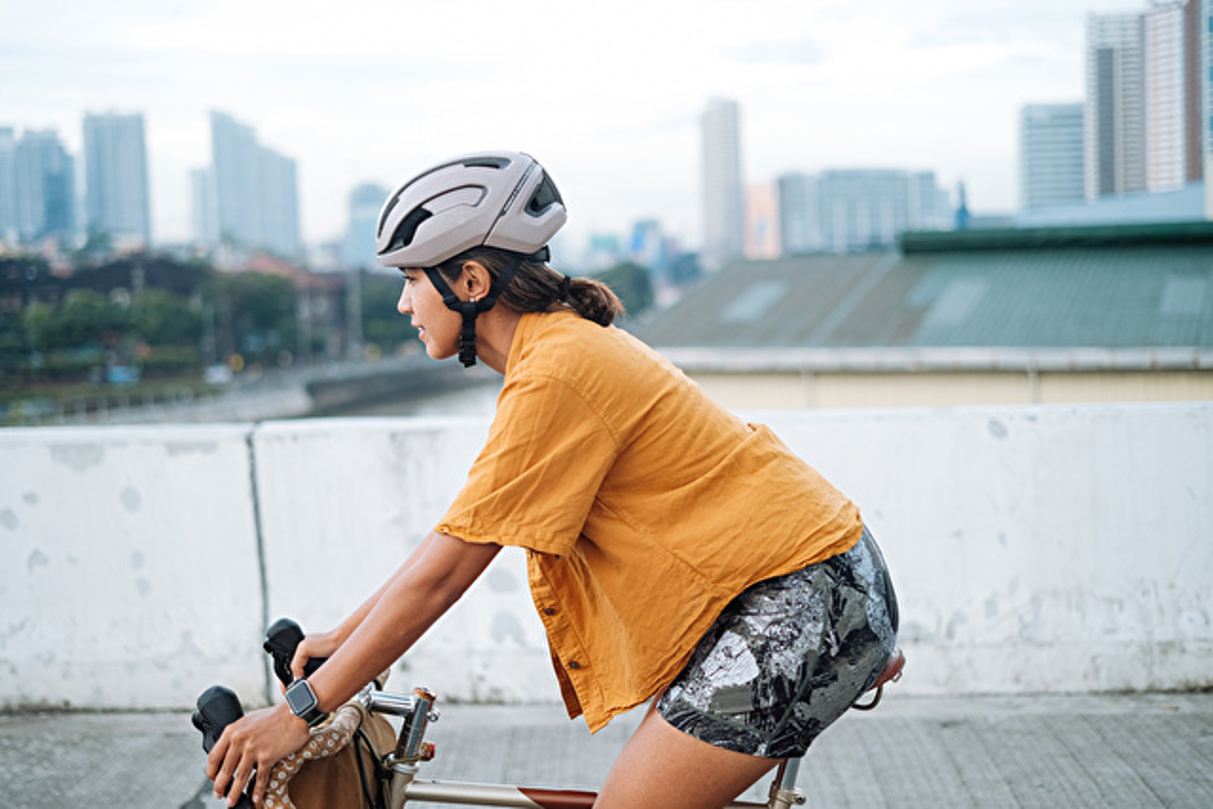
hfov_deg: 39.6
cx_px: 606
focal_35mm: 50
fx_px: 1685
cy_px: 404
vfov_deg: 27.0
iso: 160
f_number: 1.4
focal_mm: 33
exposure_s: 1/800
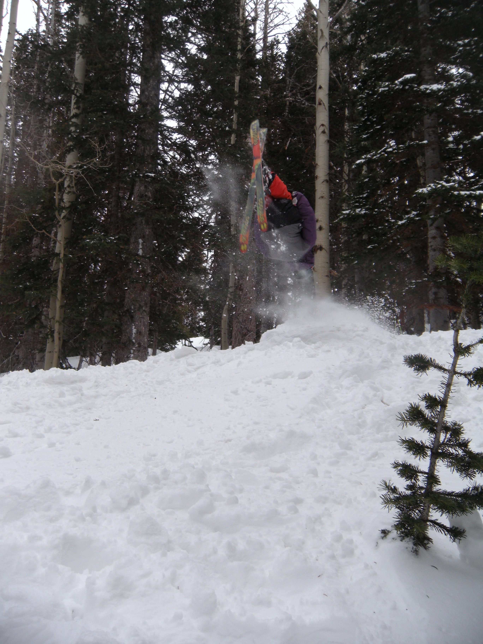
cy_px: 322
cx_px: 242
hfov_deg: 29.7
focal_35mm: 49
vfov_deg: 38.9
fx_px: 912
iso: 64
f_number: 4.1
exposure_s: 1/322
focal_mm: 8.2
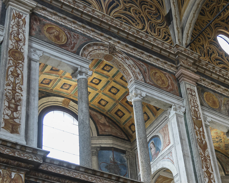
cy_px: 138
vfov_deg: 21.1
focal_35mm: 72
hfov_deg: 25.9
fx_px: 488
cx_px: 183
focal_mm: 32
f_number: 4
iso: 400
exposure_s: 1/25
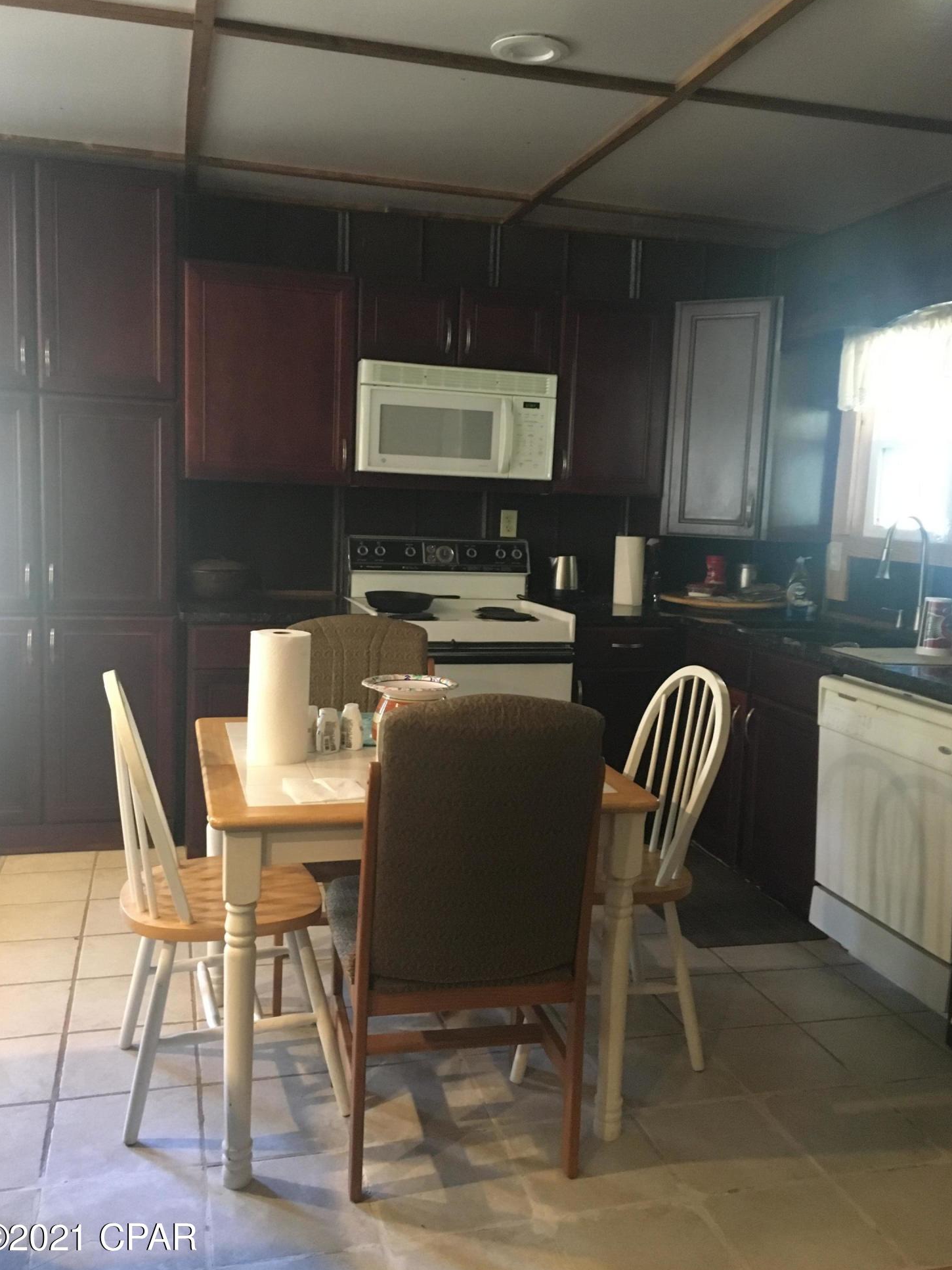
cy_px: 639
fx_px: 1100
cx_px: 470
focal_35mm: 30
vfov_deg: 60.0
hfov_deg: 46.8
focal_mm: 4.15
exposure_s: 1/15
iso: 250
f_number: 2.2
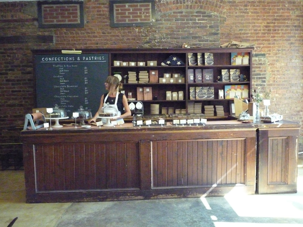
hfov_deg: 51.4
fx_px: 315
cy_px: 114
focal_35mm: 36
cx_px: 152
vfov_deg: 39.7
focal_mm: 6.3
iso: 1600
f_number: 3.8
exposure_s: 1/100
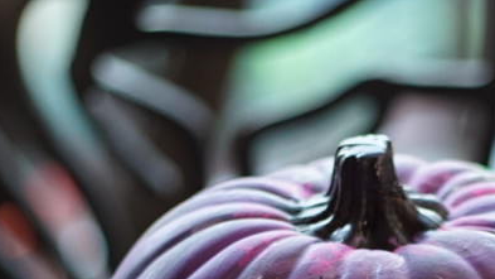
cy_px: 465
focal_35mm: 160
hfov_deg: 13.2
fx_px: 2100
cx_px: 508
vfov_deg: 7.4
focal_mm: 50
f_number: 2.2
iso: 1600
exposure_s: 1/160
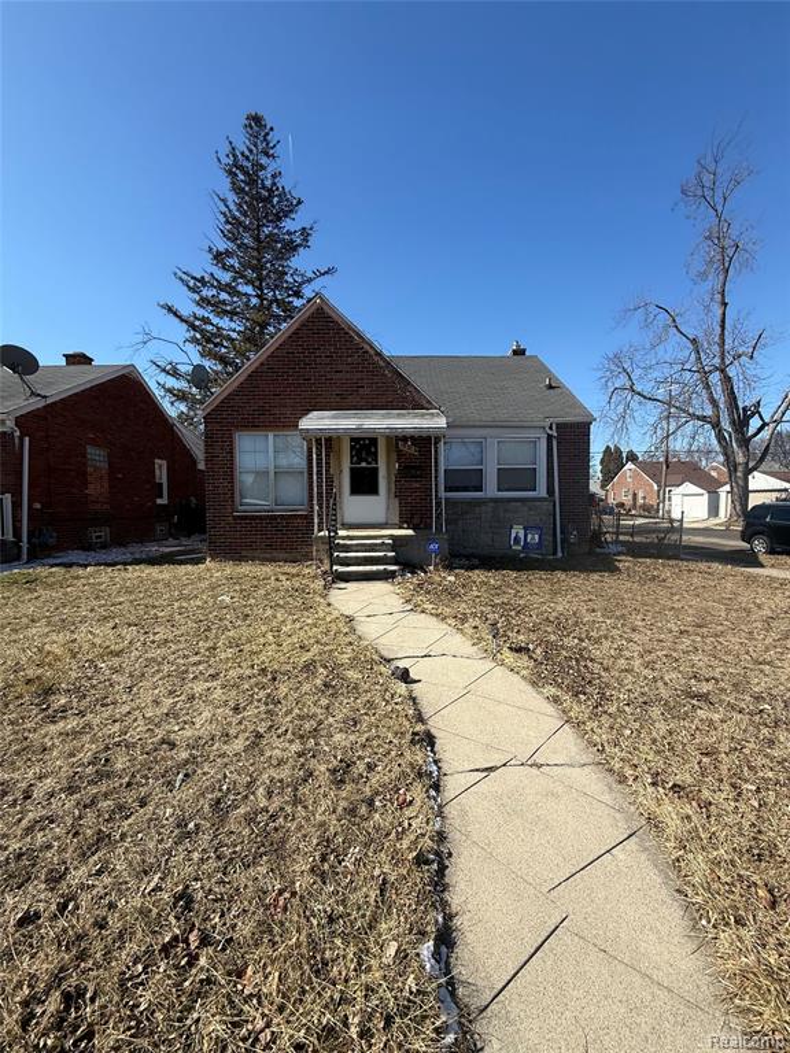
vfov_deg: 102.1
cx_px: 395
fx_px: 426
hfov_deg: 85.7
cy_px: 526
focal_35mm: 14
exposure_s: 1/1572
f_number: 2.2
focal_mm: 2.22
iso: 50
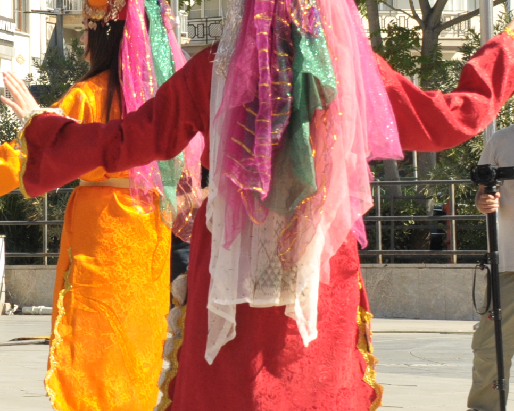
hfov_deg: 9.1
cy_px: 165
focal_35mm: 206
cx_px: -271
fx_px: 3134
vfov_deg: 7.5
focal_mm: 44
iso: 400
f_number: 9
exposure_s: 1/320
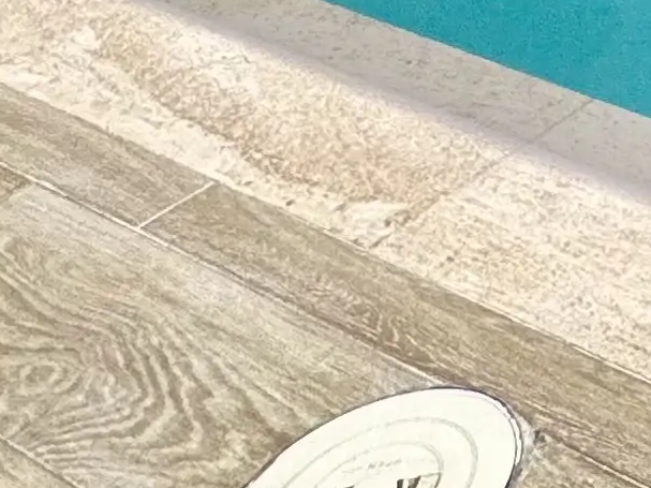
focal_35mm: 93
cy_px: -989
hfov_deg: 15.4
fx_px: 1749
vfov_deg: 10.7
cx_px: 1417
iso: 40
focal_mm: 2.22
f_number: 2.2
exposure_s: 1/364
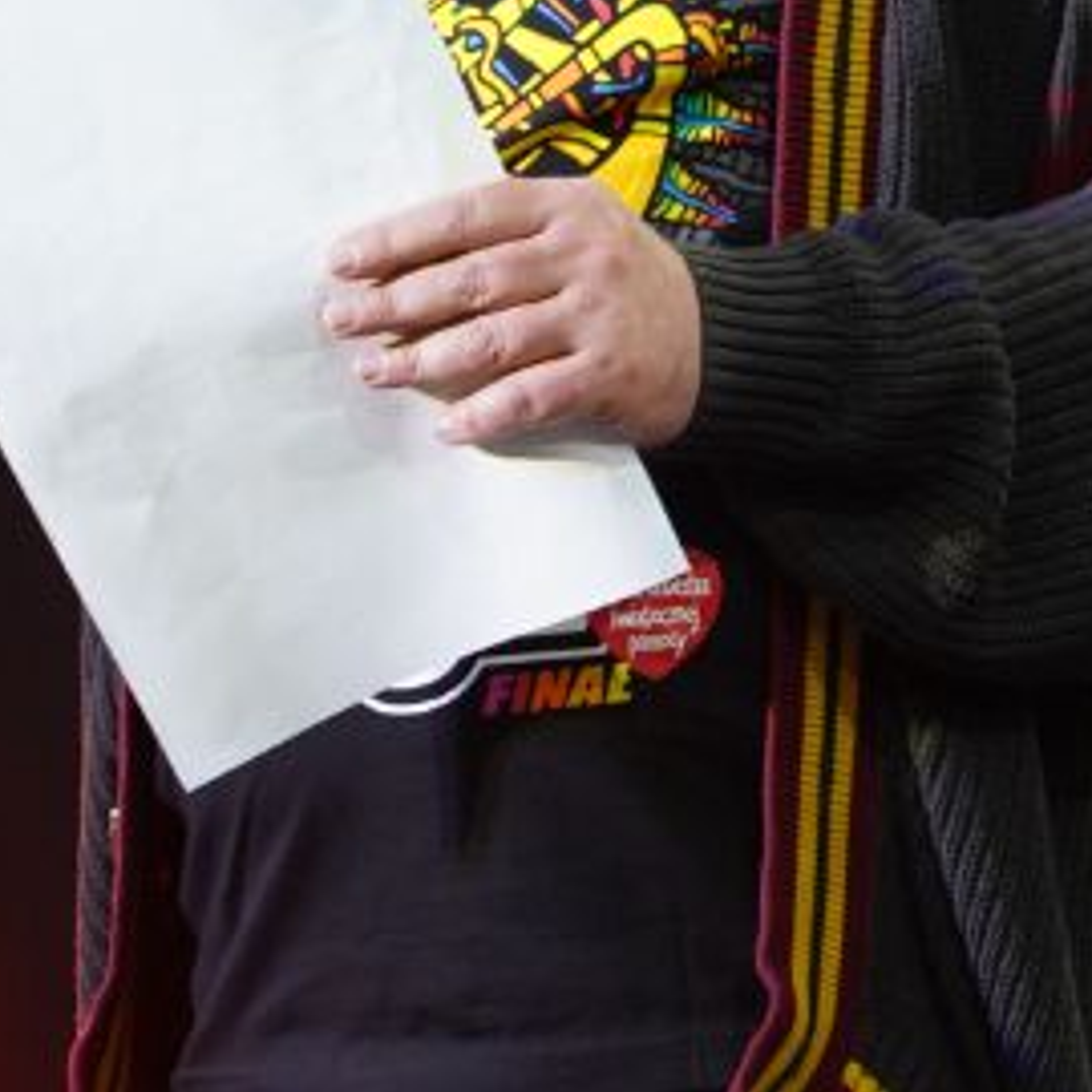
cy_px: -192
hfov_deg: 4.4
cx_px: 1958
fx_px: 14026
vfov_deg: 4.4
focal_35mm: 393
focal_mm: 96
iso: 2000
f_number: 5
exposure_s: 1/100
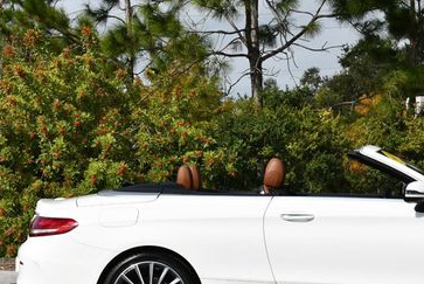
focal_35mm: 120
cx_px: 341
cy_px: 140
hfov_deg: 16.9
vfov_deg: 11.5
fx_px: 1415
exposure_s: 1/320
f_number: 9
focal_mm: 34
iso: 100
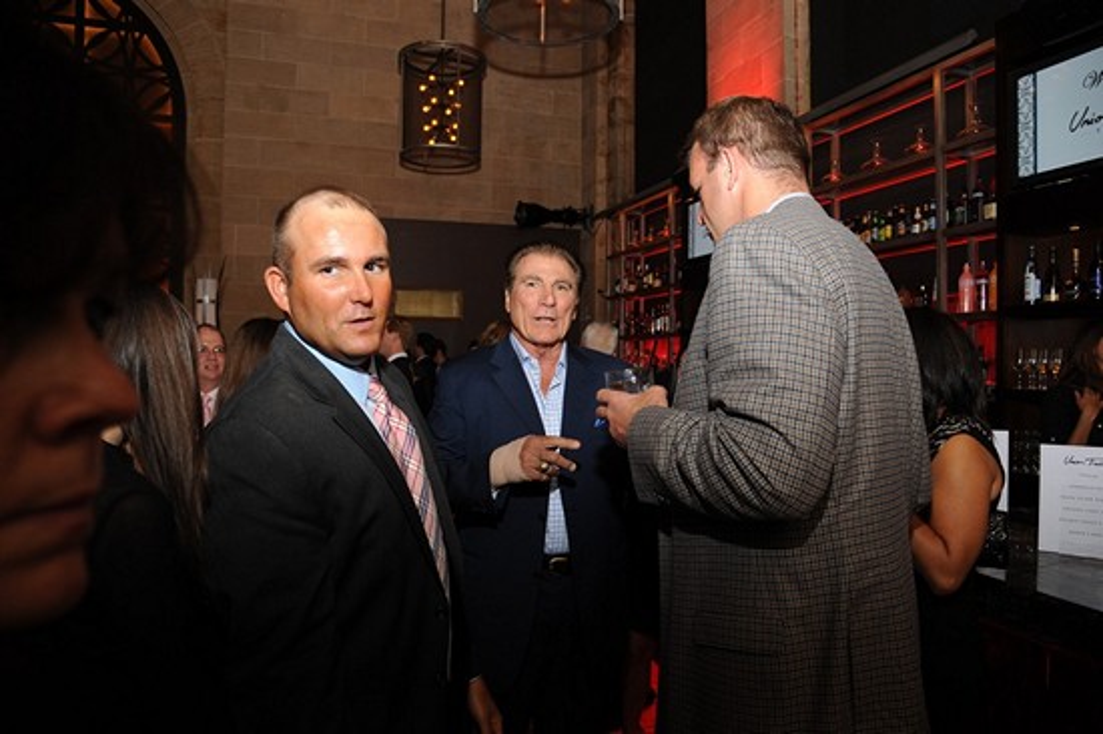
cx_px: 552
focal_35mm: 24
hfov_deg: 73.8
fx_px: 735
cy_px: 367
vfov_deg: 53.1
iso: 1250
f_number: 6.3
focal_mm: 24
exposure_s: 1/60
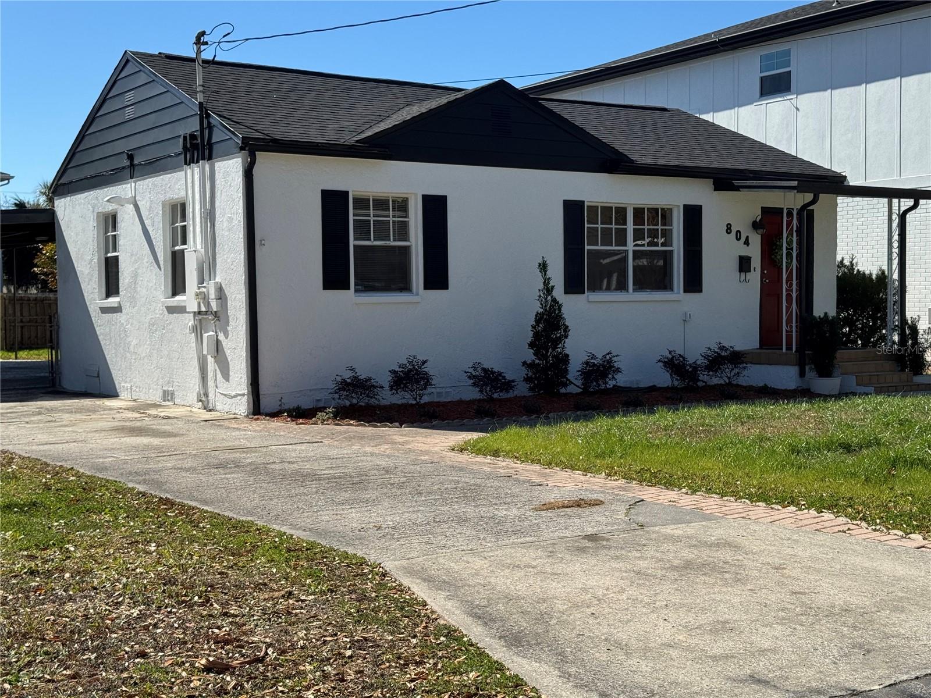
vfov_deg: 30.3
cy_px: 349
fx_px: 1291
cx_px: 466
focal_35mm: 48
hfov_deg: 39.7
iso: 64
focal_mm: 6.76
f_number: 1.78
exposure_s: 1/4608
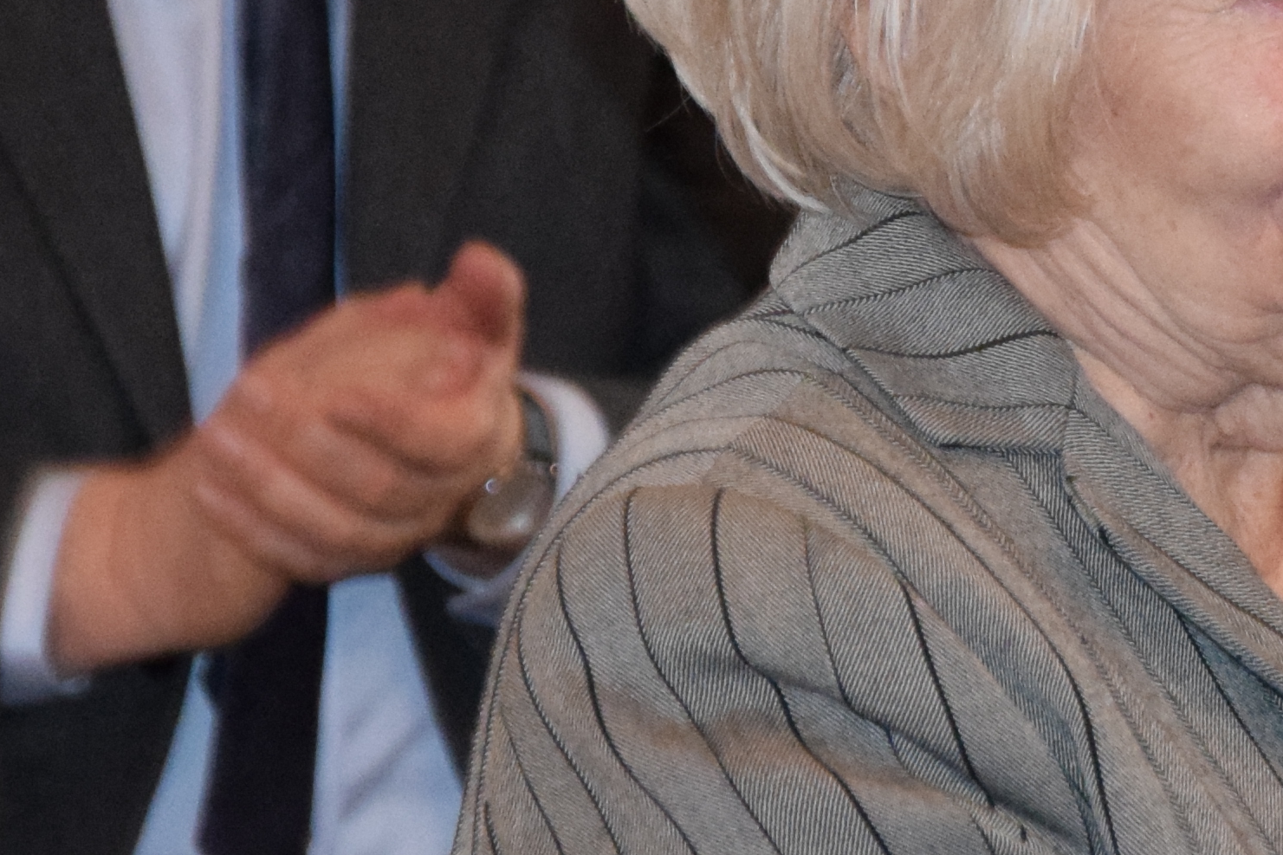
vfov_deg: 2.5
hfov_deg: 3.7
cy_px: 452
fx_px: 19919
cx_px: 1101
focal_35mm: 559
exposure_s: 1/60
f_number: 5.6
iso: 2500
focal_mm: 92
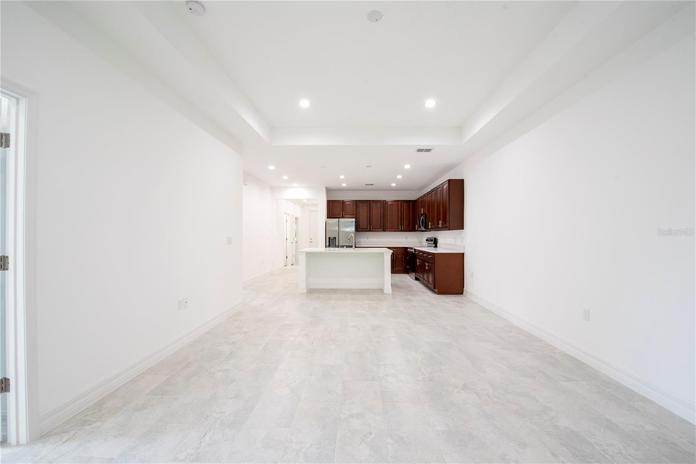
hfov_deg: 104.2
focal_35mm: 14
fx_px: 271
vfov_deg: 81.2
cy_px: 232
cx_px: 348
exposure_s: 1/25
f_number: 10
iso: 500
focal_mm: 14
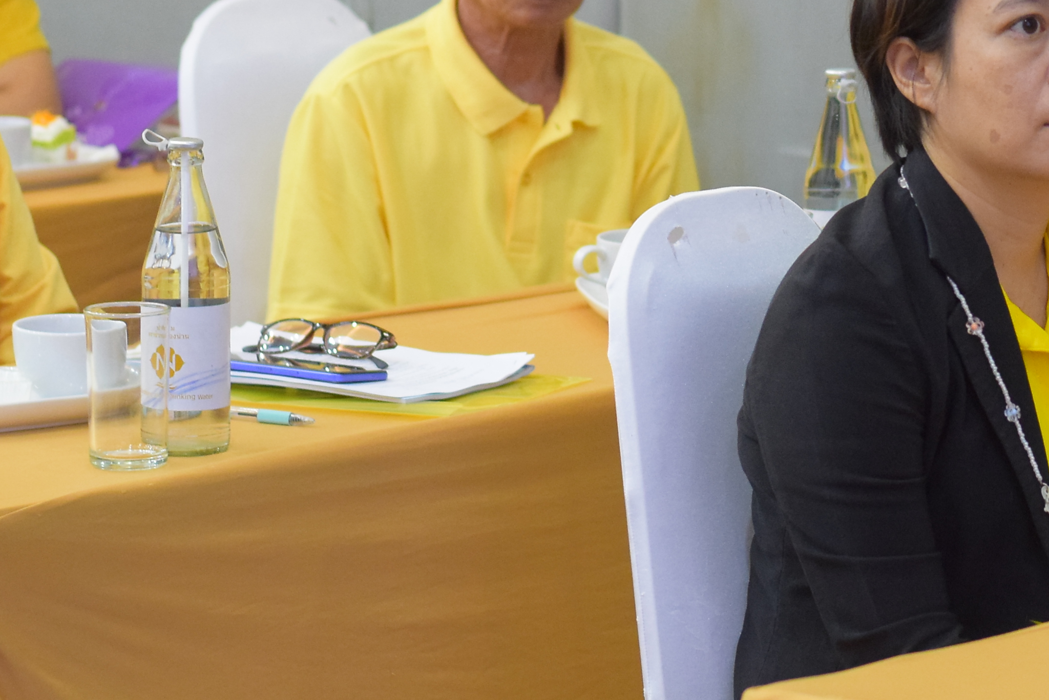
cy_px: 77
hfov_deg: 12.9
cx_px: 1026
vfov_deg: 8.7
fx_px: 4575
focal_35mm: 157
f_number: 3.2
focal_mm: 50
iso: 2000
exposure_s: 1/60
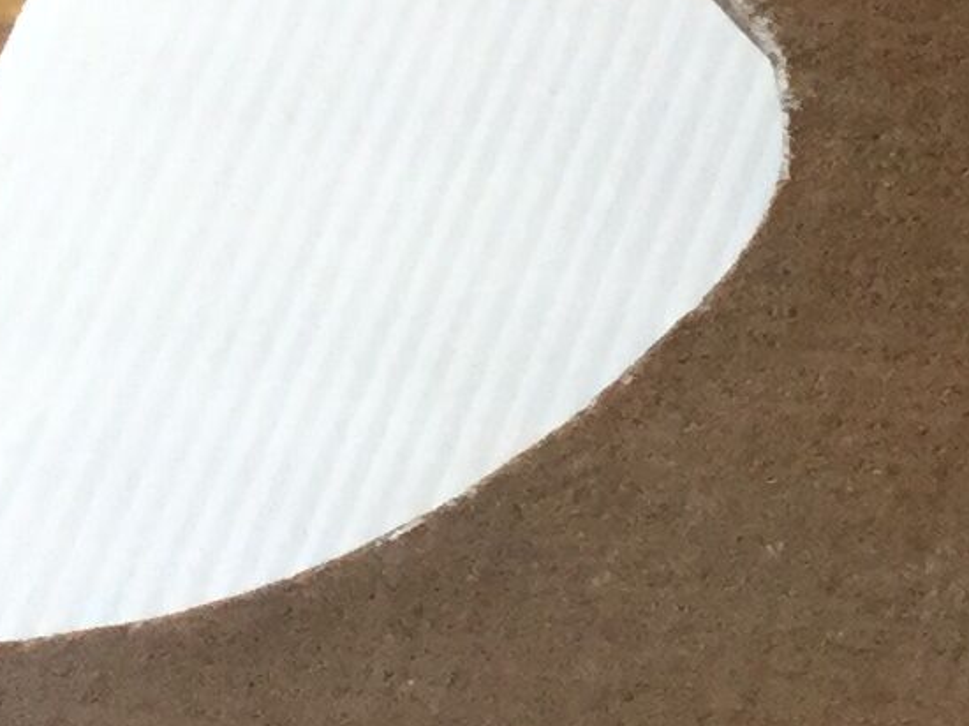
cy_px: 449
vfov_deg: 8.1
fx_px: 5148
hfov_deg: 8.9
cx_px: 2849
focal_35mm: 184
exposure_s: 1/33
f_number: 2.4
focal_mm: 3.3
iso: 125
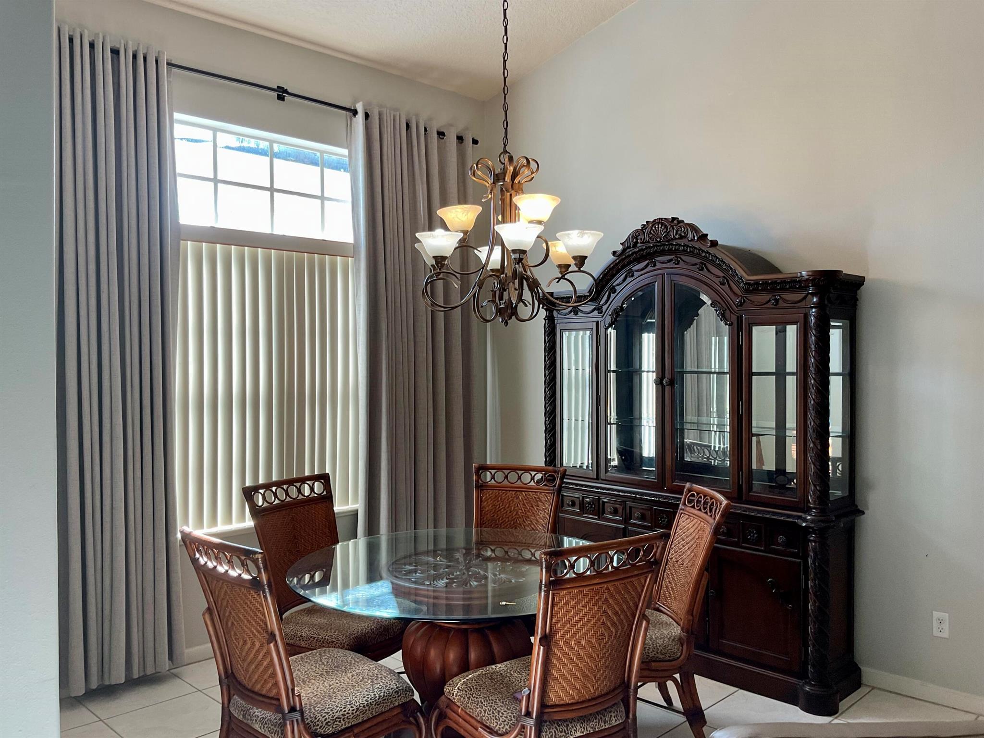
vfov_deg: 48.2
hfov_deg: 61.7
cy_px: 369
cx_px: 492
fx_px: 824
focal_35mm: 29
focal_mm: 3
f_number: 1.8
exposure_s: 1/120
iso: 50
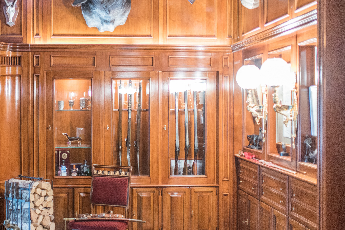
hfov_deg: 31.3
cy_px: 109
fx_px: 604
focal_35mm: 63
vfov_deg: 21.6
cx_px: 80
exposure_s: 1/100
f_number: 1.4
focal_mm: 35
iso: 1000
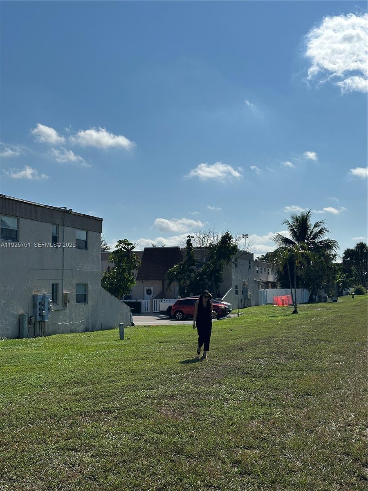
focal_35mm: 48
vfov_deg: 39.7
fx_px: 680
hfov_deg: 30.3
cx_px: 184
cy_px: 246
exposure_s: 1/13699
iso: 64
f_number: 1.78
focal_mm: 6.86
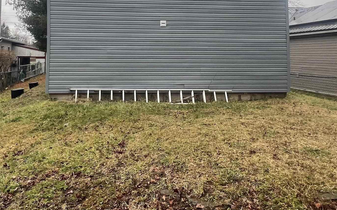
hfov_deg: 60.2
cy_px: 40
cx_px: 121
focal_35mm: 31
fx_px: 285
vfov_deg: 38.9
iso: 50
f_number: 1.8
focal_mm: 1.57
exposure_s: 1/99
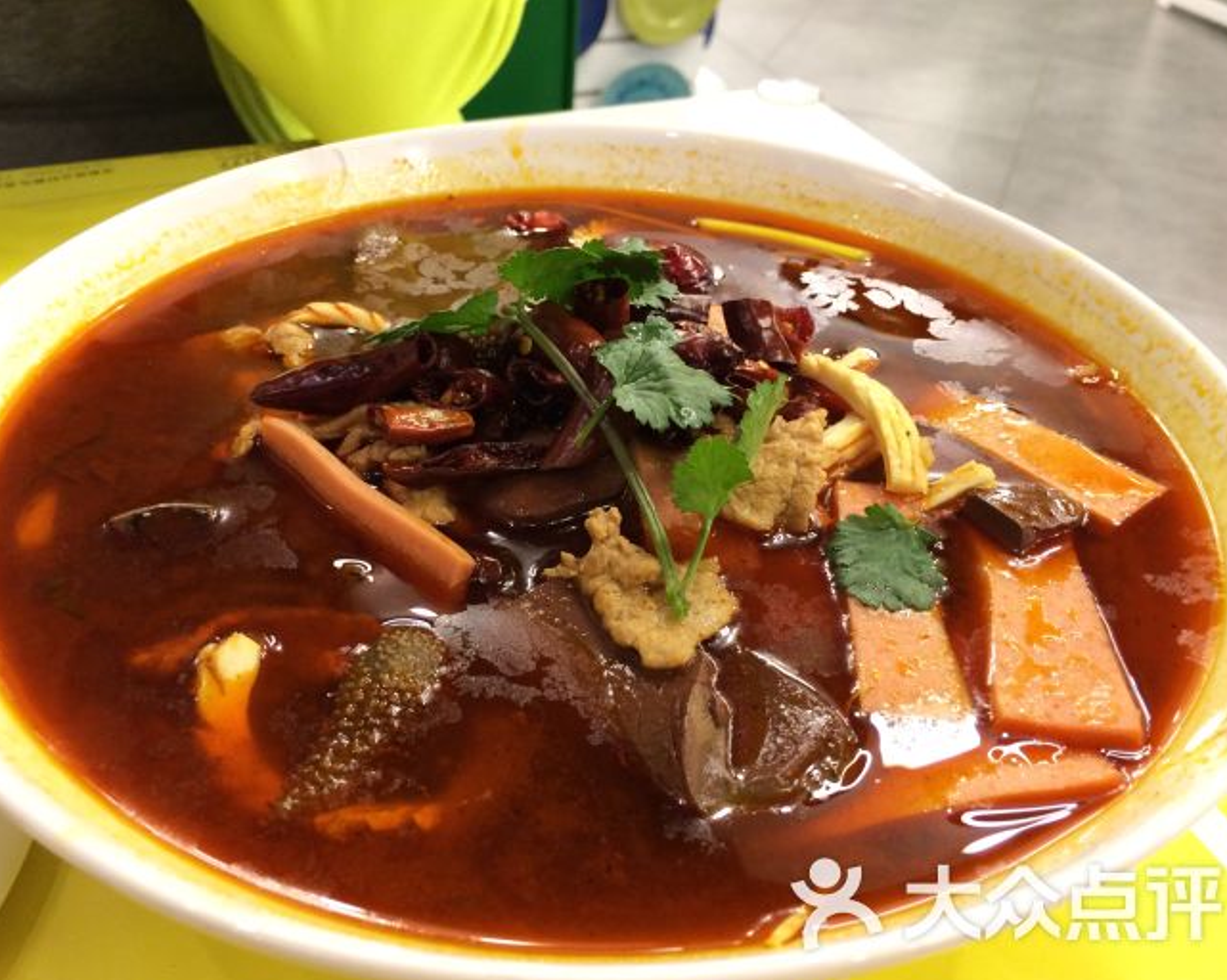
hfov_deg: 55.7
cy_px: 501
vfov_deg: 45.8
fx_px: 1161
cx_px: 601
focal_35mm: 32
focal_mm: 4.12
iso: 125
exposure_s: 1/30
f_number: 2.2
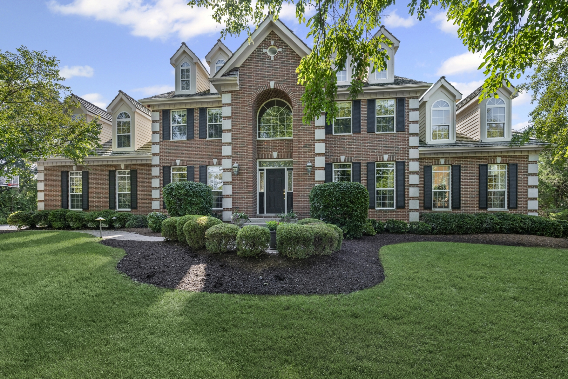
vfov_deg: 81.2
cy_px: 190
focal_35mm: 14
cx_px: 284
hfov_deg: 104.3
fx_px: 221
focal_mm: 14
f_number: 8
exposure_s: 1/250
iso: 400
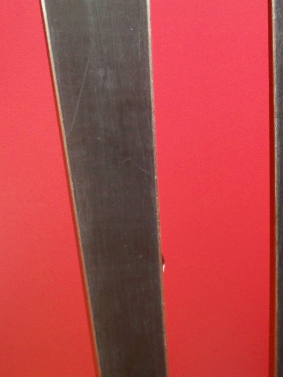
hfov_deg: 21.3
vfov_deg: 28.6
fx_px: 741
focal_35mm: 68
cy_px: 178
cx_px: 229
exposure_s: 1/30
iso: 200
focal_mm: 6.3
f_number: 3.1
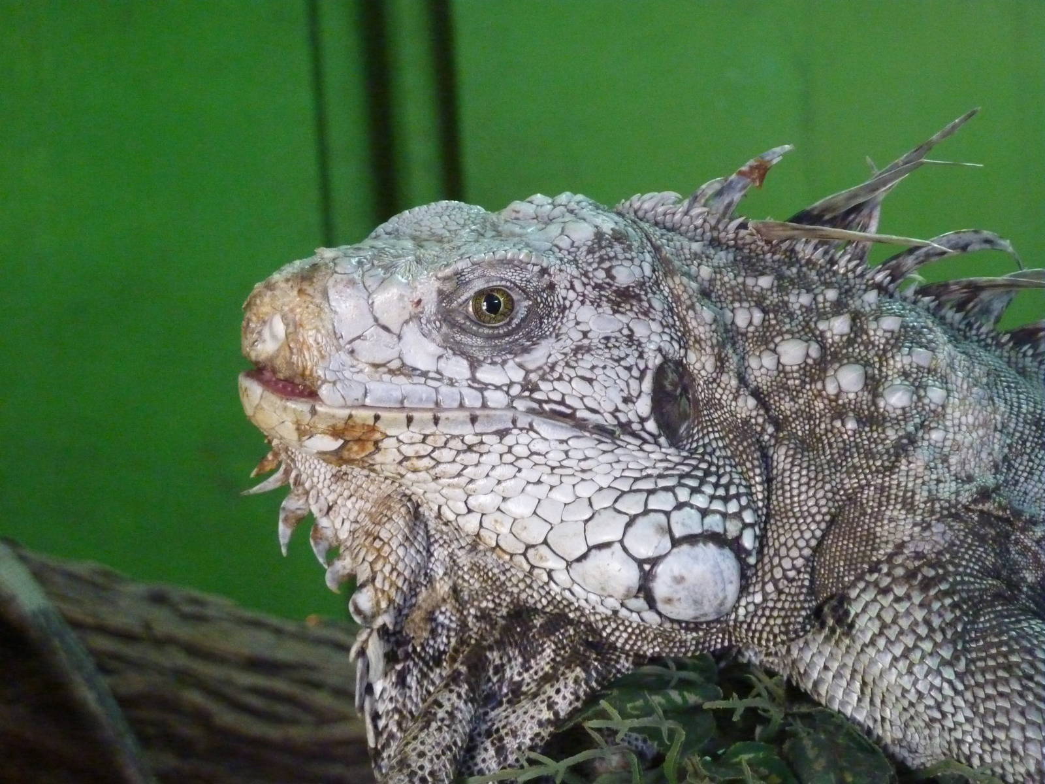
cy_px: 392
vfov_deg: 15.4
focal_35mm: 96
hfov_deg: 20.4
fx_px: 2898
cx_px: 522
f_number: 4.3
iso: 800
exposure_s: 1/25
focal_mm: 15.8
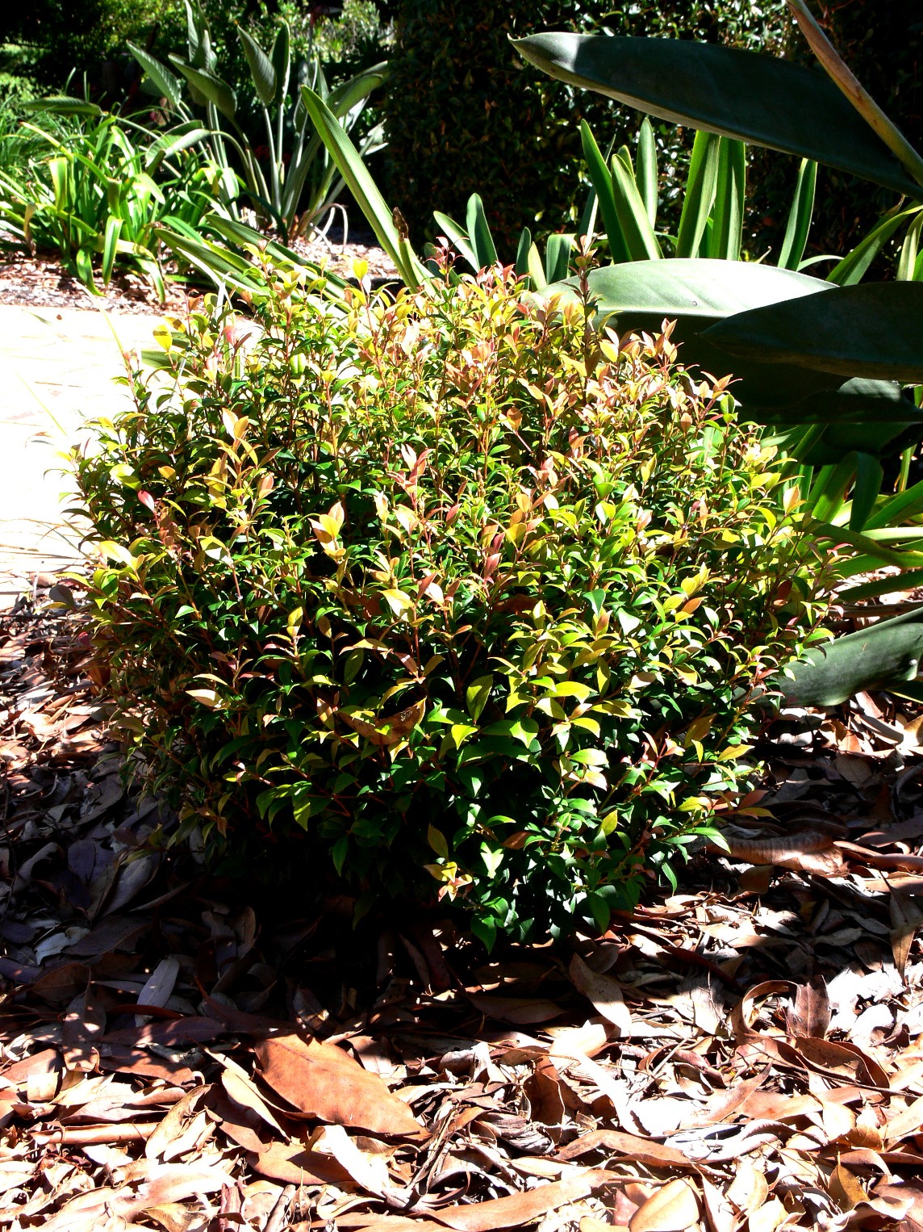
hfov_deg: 31.5
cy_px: 633
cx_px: 456
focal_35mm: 46
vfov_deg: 41.2
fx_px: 1636
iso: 80
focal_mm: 9.1
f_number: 5.6
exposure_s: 1/125
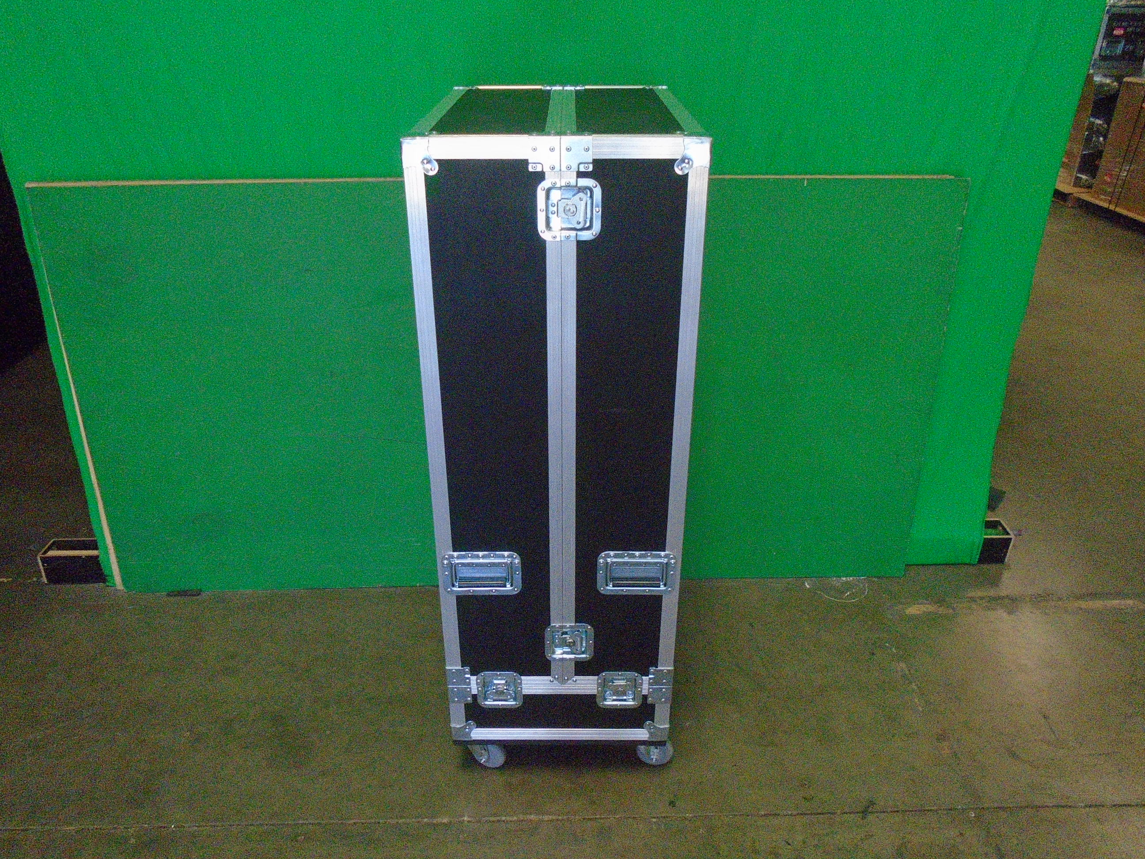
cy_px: 430
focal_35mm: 26
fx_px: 860
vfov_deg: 53.1
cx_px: 572
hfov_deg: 67.3
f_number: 3.2
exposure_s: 1/200
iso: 800
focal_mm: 4.6
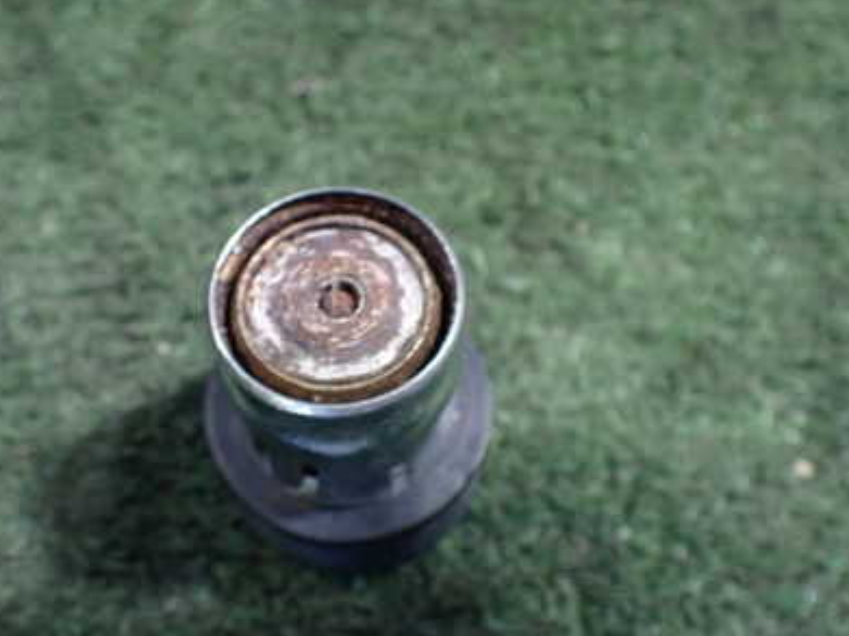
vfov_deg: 31.5
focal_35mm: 46
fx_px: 1128
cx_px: 358
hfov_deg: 41.1
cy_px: 326
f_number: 2.3
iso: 800
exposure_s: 1/50
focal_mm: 5.4
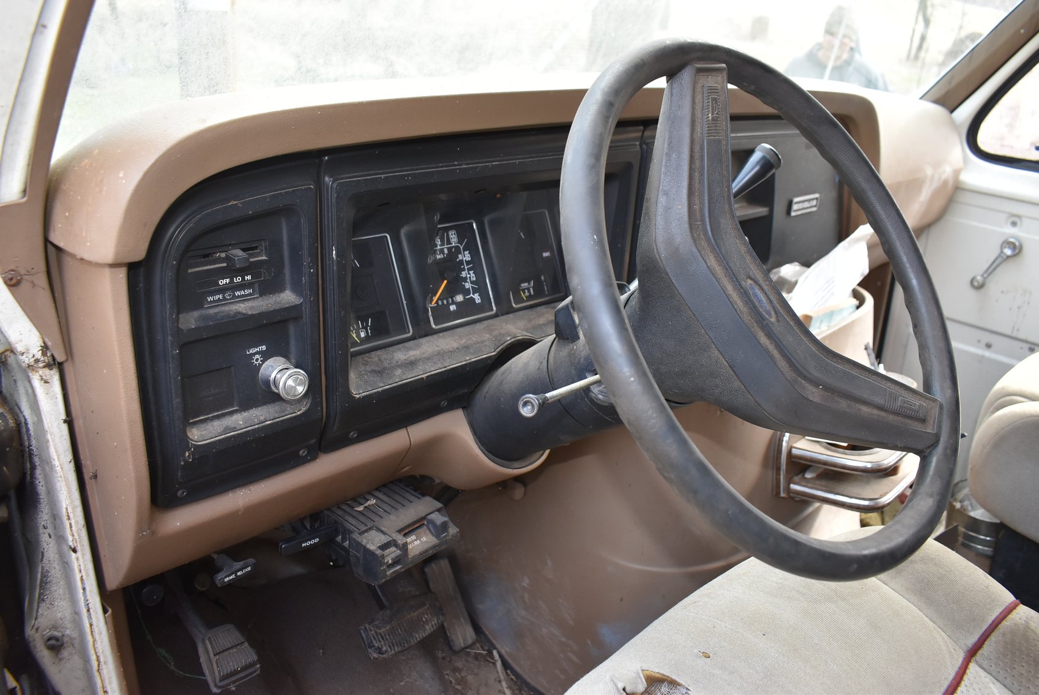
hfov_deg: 67.3
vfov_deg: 48.0
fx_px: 780
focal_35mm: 27
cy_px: 348
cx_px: 520
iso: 720
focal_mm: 18
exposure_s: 1/200
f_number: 5
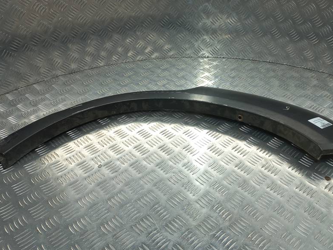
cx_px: 183
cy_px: 108
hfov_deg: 55.3
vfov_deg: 42.8
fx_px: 317
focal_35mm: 33
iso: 50
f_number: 1.8
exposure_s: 1/50
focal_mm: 4.6
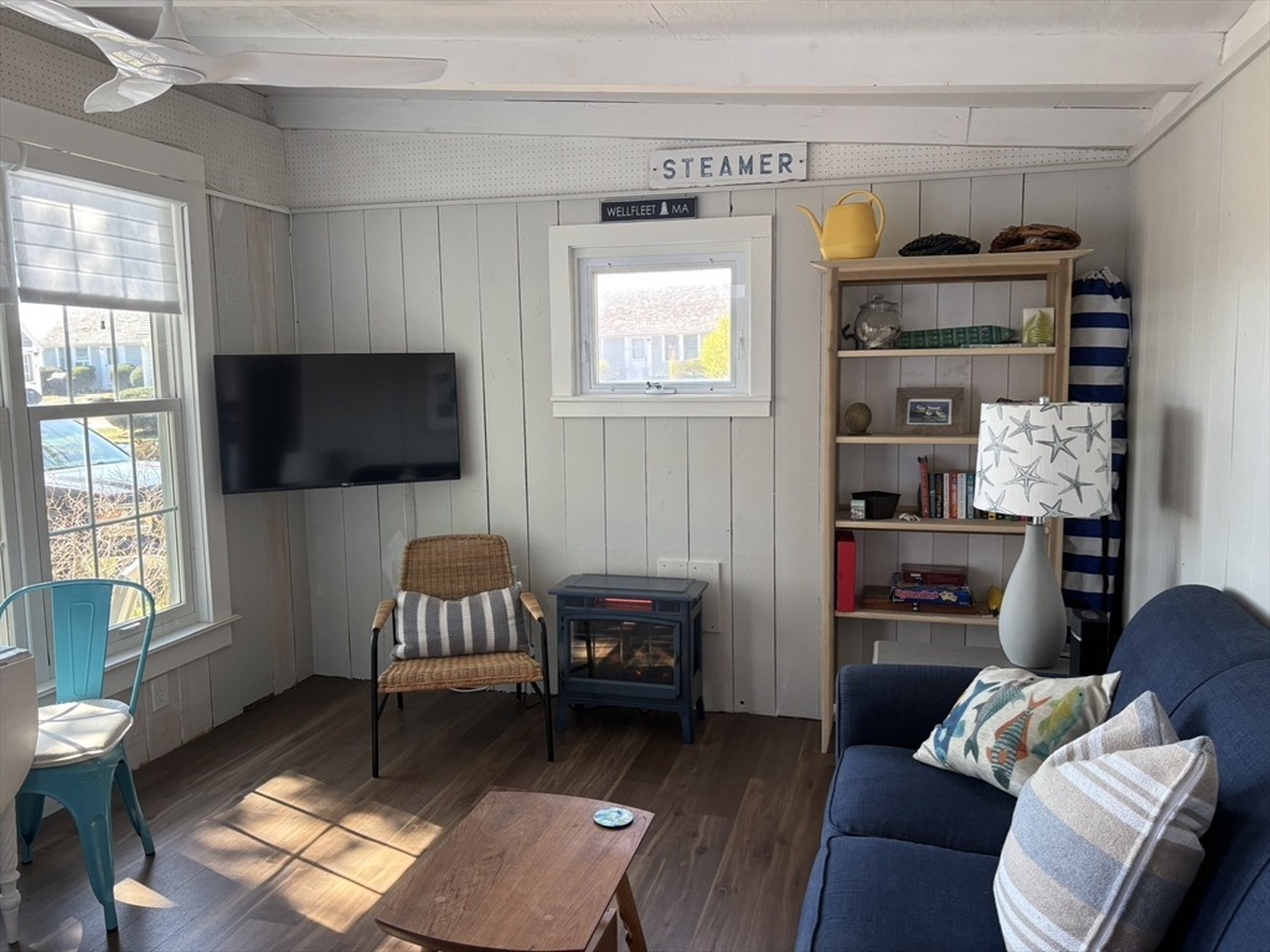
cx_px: 635
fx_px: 954
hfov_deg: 67.3
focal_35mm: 26
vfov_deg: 53.1
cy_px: 476
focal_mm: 5.96
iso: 125
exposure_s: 1/97
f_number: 1.6
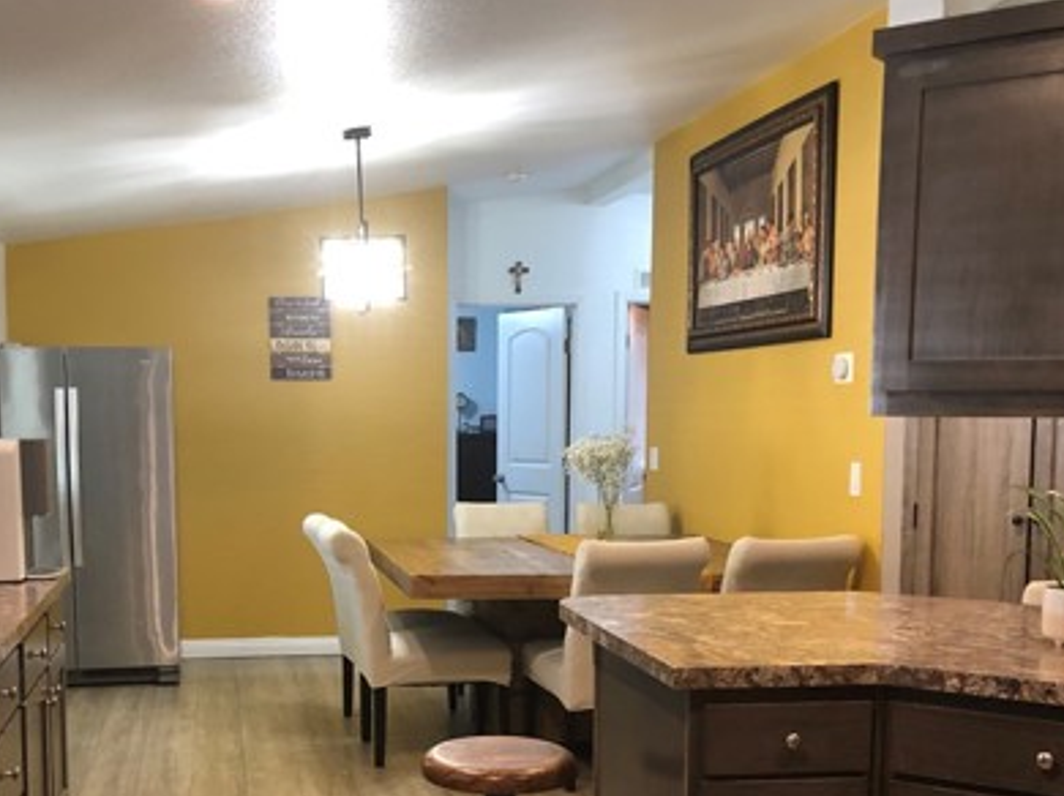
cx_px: 366
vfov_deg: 30.9
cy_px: 600
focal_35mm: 46
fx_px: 1413
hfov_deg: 40.8
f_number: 1.8
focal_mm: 3.99
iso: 64
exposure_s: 1/15
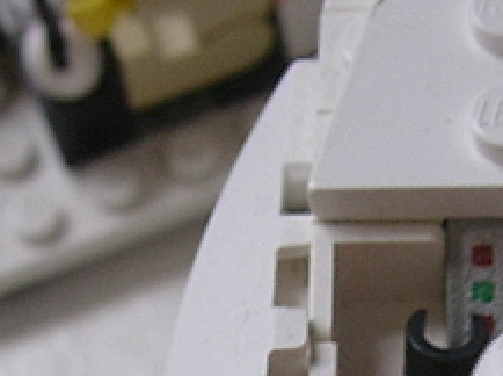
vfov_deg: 10.9
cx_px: 491
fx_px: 1929
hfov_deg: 14.6
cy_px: 462
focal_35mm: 133
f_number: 2.9
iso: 70
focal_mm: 6.7
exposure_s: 1/53.8
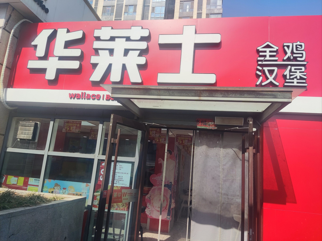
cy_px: 120
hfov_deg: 69.4
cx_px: 161
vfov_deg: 54.9
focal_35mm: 25
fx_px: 233
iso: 50
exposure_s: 1/1429
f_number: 1.79
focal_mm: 4.71
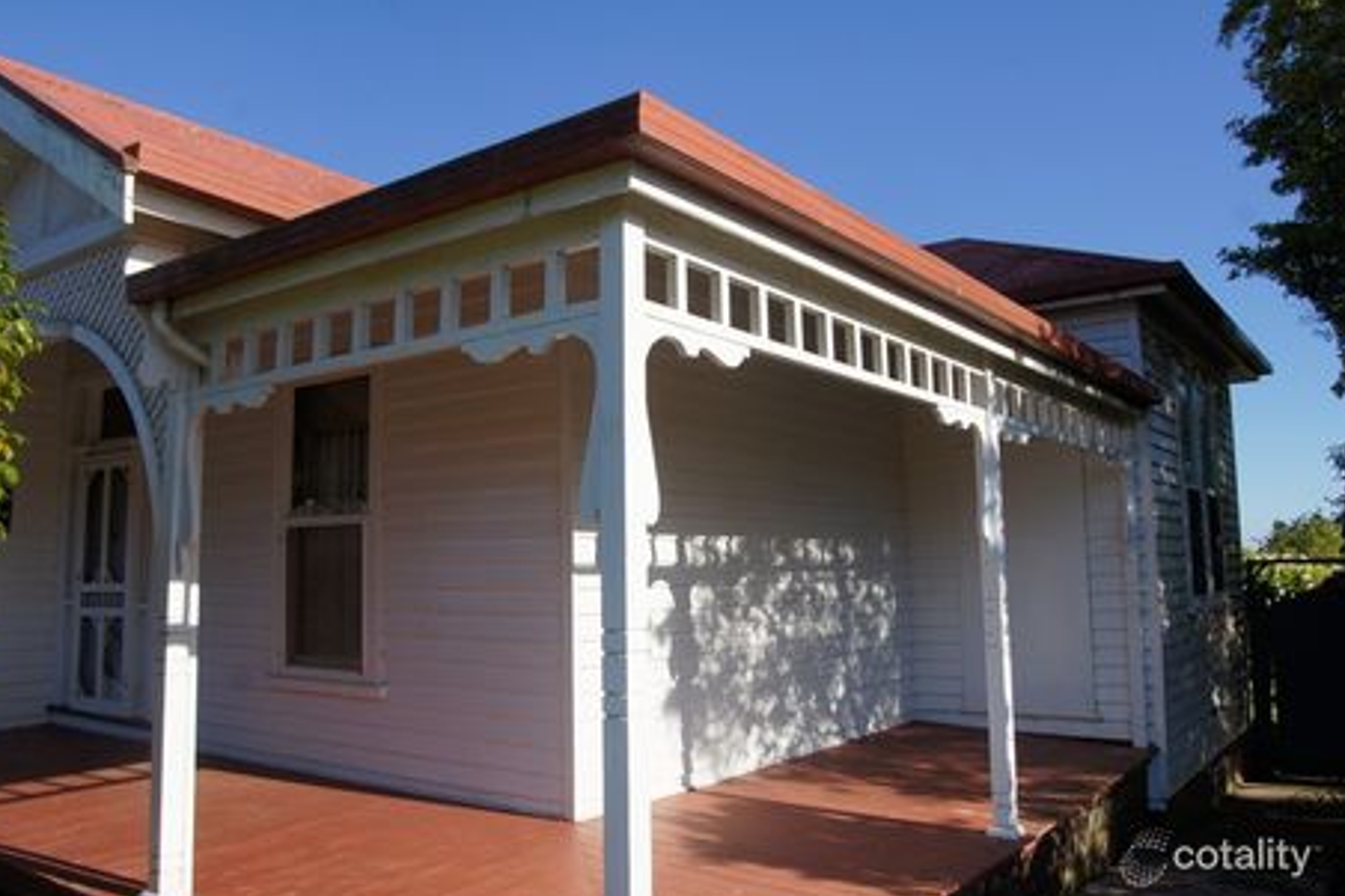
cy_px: 451
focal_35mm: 27
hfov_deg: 68.3
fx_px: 990
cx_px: 661
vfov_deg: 48.7
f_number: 9
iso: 200
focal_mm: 17
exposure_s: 1/400
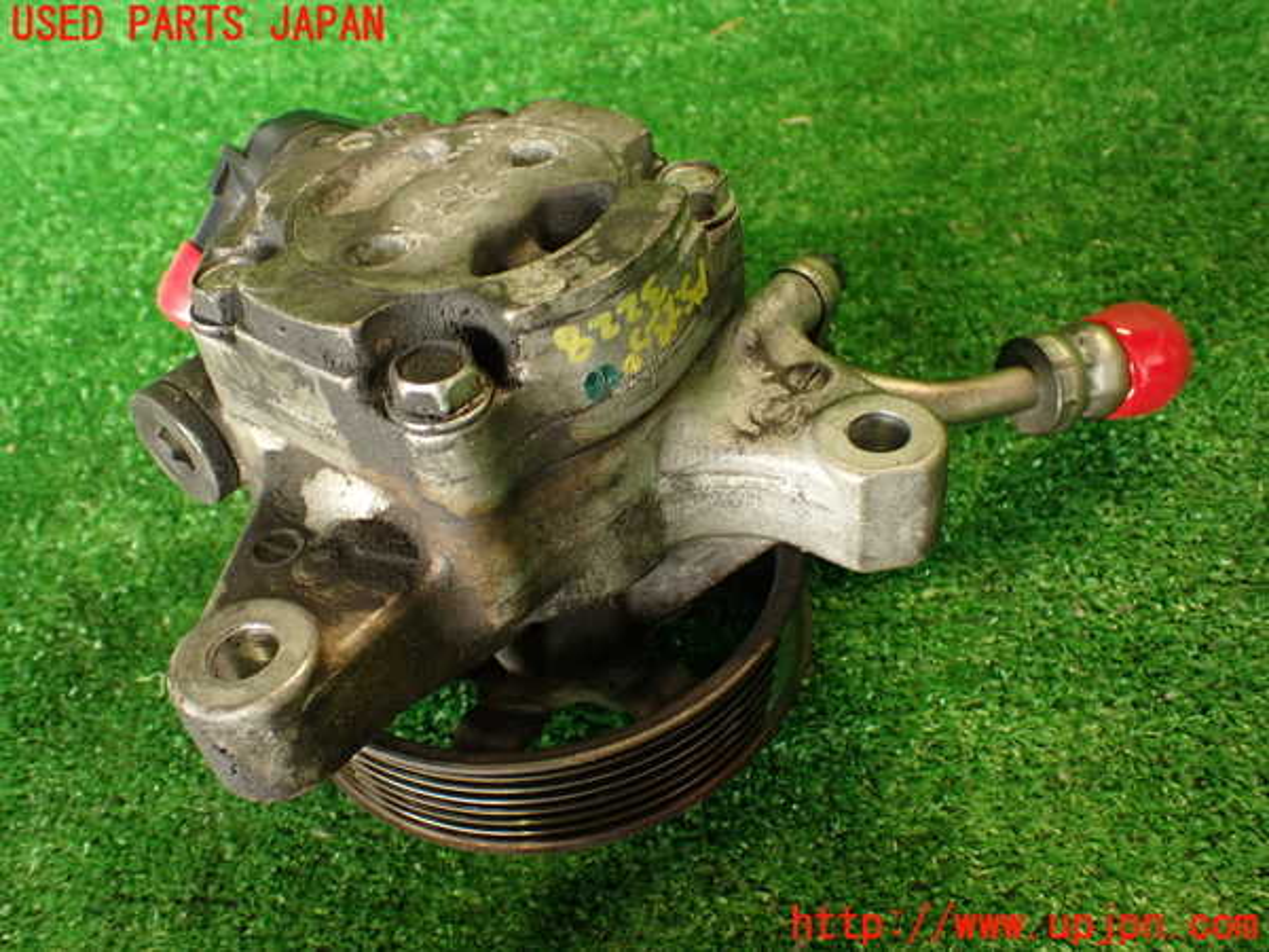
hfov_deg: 56.8
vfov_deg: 44.2
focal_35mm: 32
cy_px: 476
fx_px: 1173
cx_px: 634
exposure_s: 1/30
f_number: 2.4
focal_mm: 5.79
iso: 200
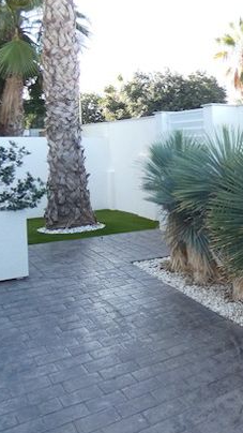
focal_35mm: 38
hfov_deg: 27.6
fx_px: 436
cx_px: 286
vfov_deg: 52.6
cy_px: 183
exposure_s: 1/160
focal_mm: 3.6
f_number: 2.8
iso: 80
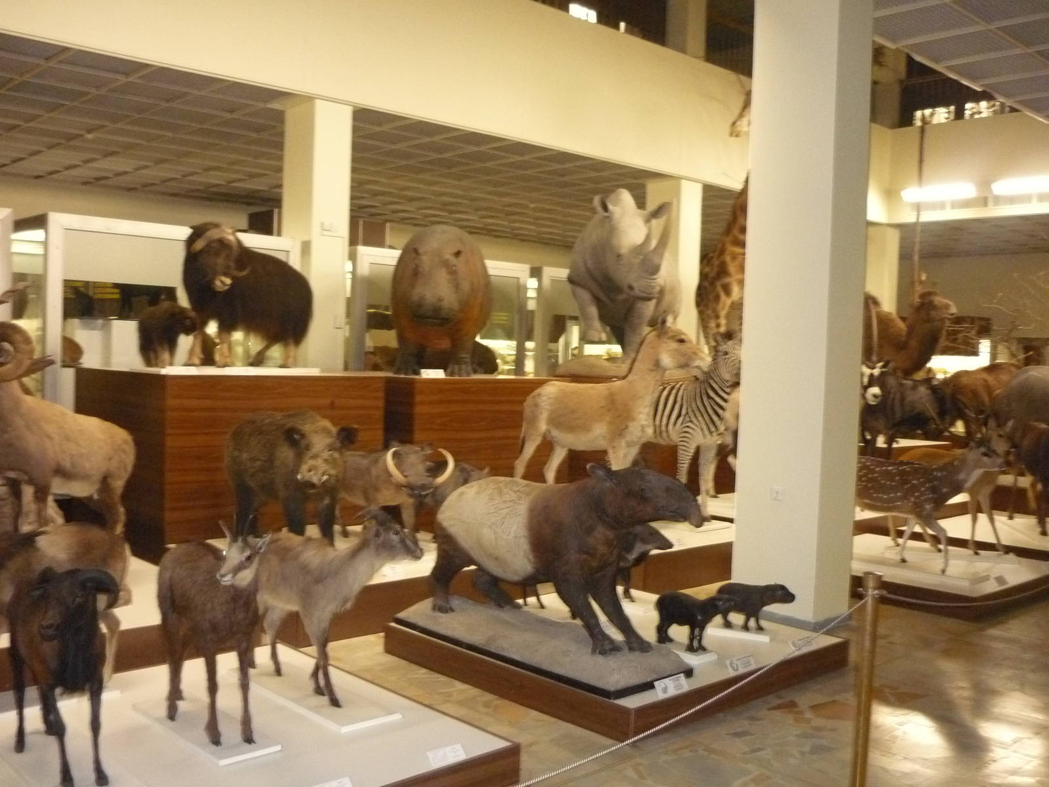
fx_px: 1000
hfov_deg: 55.4
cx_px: 524
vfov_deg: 42.9
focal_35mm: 33
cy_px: 394
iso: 640
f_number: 2.8
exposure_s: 1/30
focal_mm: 5.5
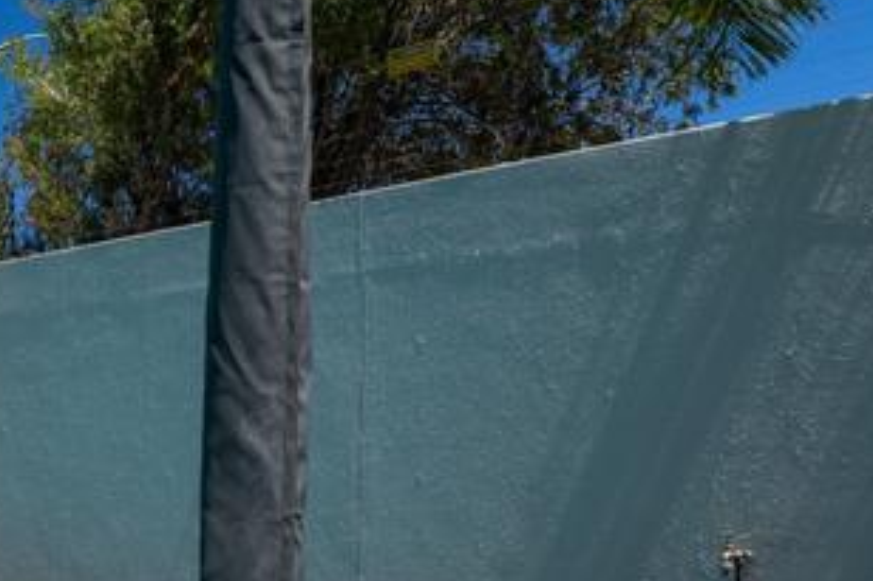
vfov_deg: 33.5
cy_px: 438
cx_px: -88
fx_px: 945
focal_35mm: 39
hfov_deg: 40.2
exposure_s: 1/8000
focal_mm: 10
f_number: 8
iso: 400
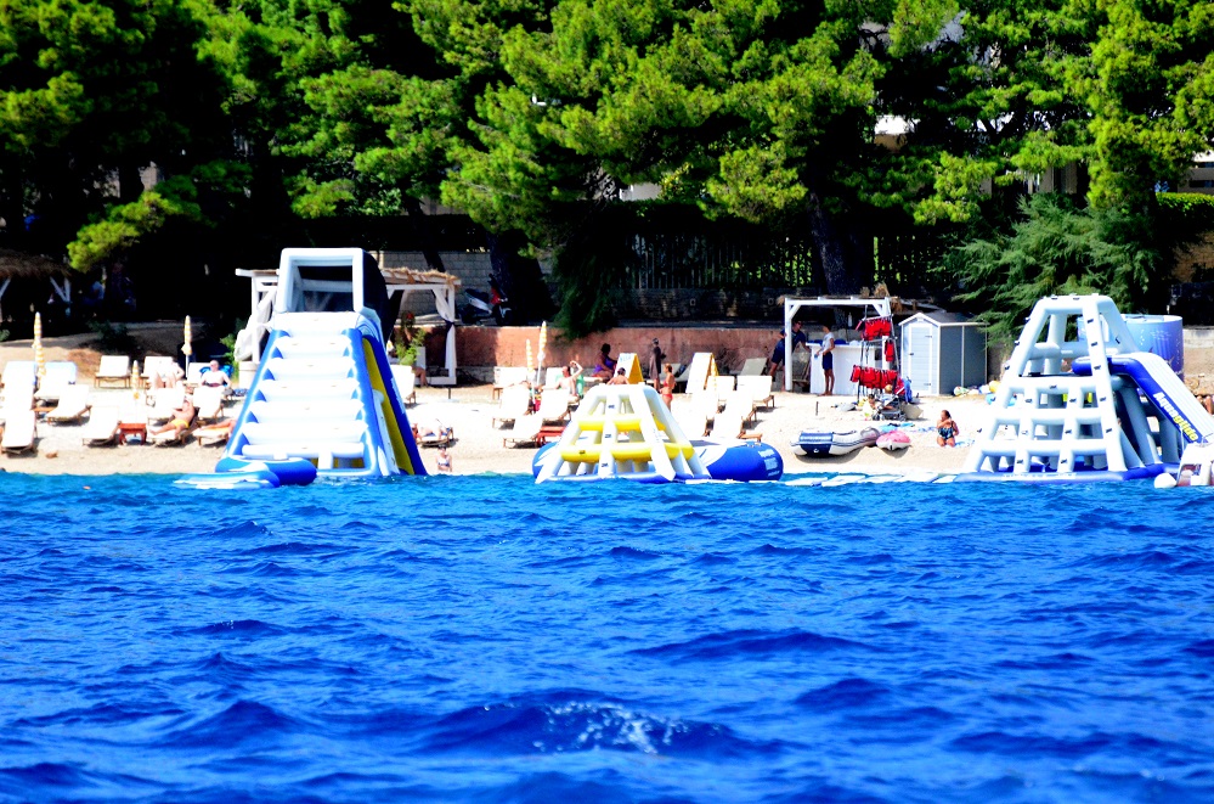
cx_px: 607
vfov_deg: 3.0
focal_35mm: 450
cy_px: 402
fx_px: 15139
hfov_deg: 4.6
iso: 3600
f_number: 5.6
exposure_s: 1/8000
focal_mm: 300
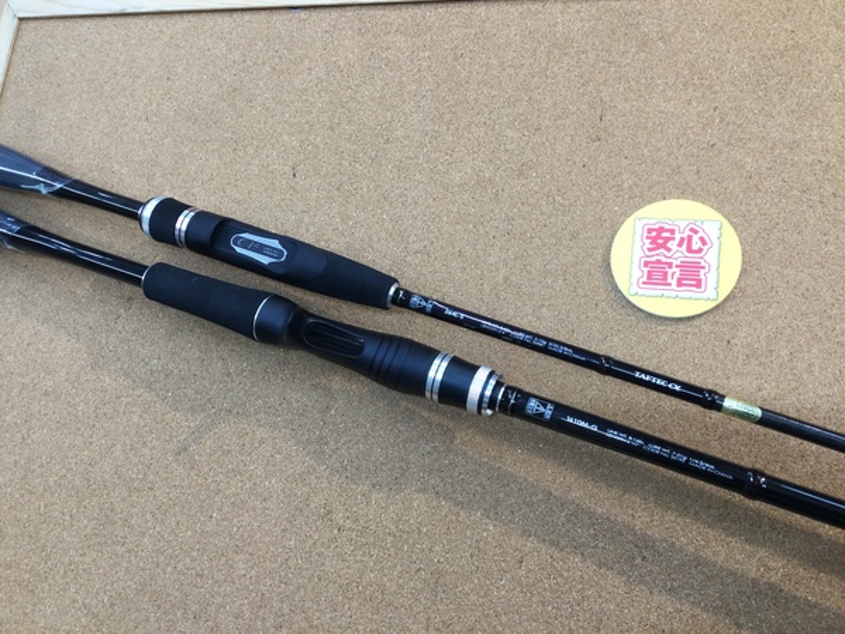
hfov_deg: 58.4
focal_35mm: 31
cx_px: 422
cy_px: 317
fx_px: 757
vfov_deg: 45.4
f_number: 2.4
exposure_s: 1/30
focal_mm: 3.3
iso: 50
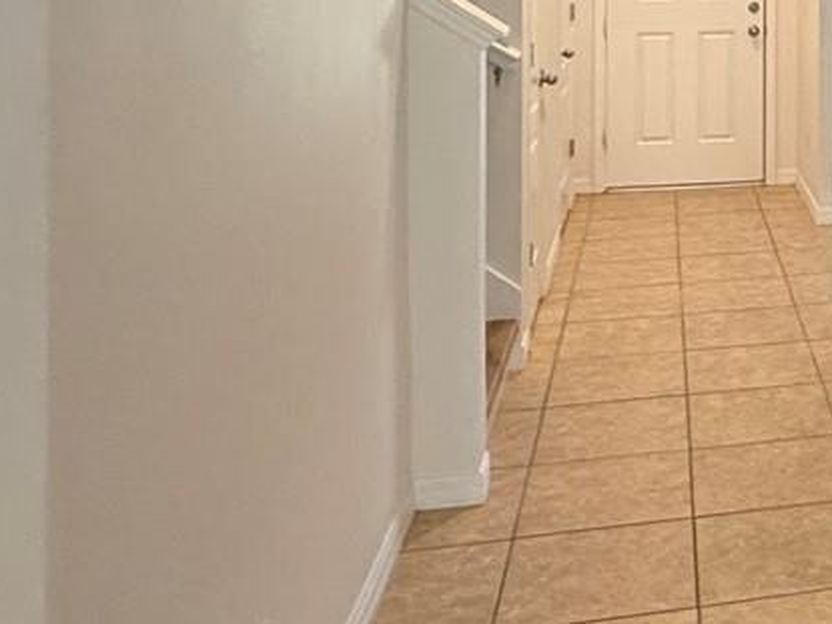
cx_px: 1002
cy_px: -96
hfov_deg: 30.2
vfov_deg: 24.8
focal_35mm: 54
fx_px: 1298
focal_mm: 2.22
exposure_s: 1/120
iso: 320
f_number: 2.2
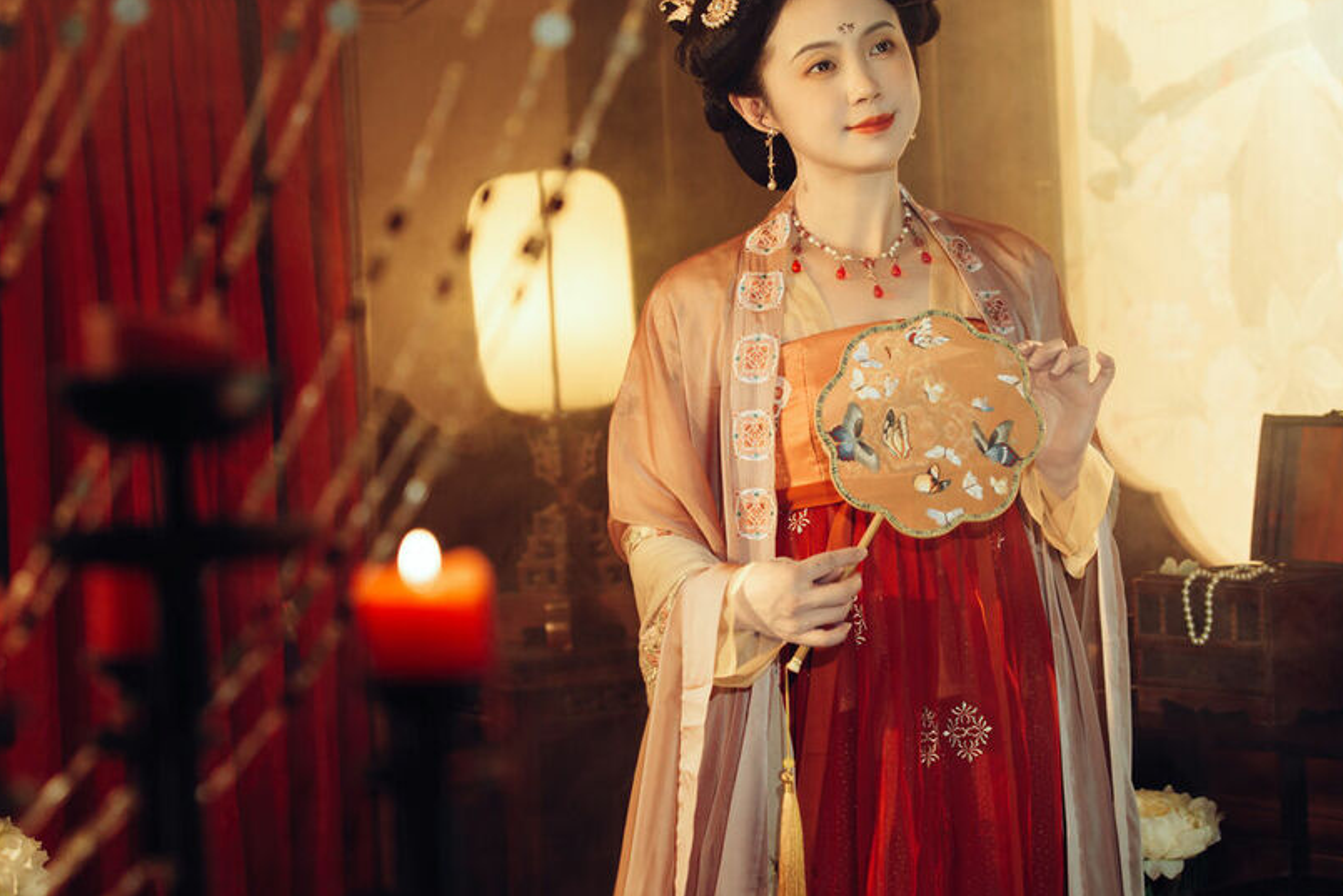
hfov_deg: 22.6
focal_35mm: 90
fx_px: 3358
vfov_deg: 15.2
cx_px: 749
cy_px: 390
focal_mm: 70
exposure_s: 1/160
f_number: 2.8
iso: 640
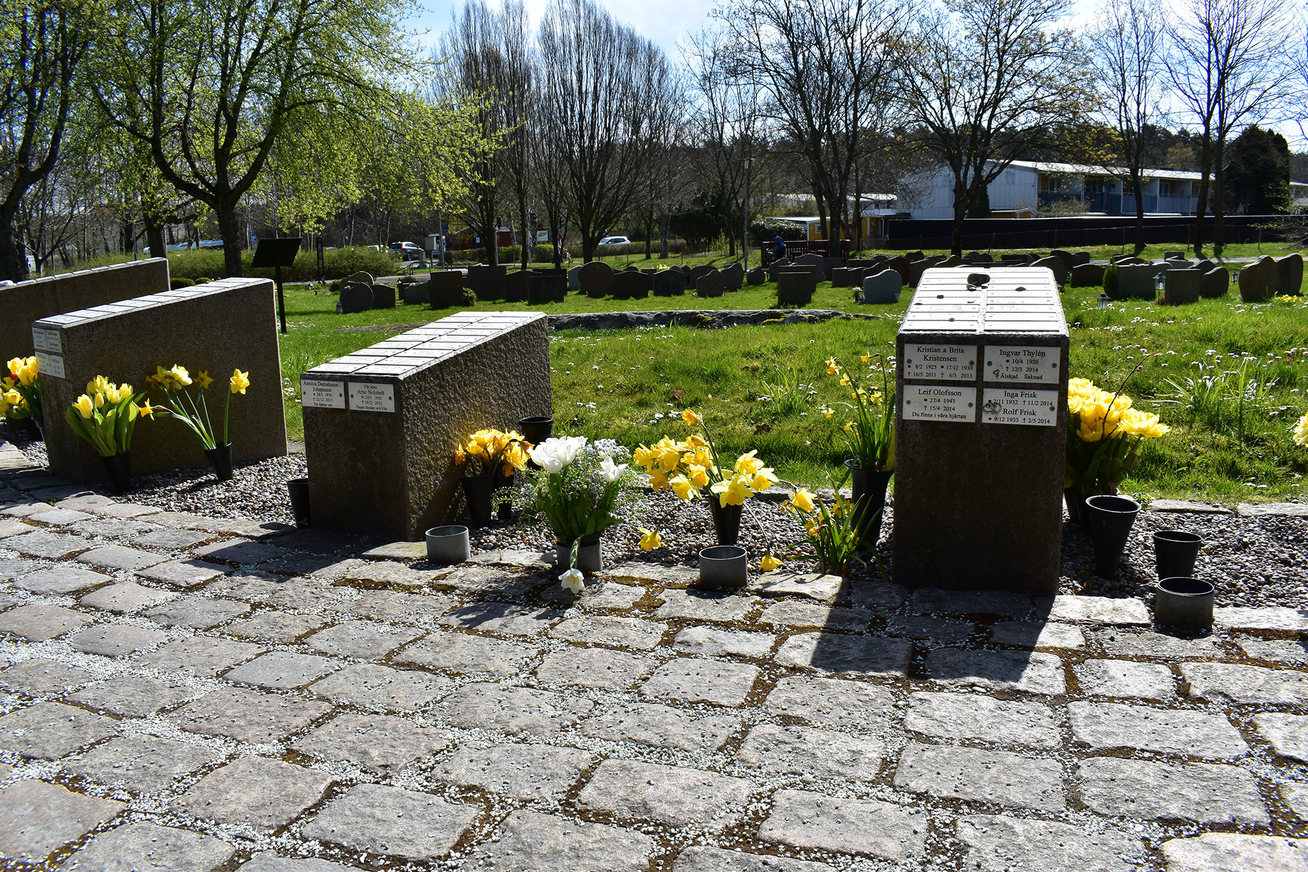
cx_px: 654
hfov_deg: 67.4
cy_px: 436
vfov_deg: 47.9
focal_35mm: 27
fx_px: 981
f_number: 11
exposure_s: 1/400
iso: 400
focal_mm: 18
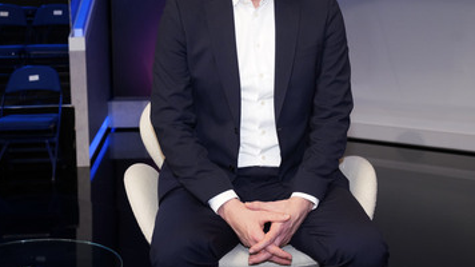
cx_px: 253
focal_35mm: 53
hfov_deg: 39.2
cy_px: 71
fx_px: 667
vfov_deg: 22.4
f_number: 5
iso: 2000
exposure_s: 1/160
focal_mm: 40
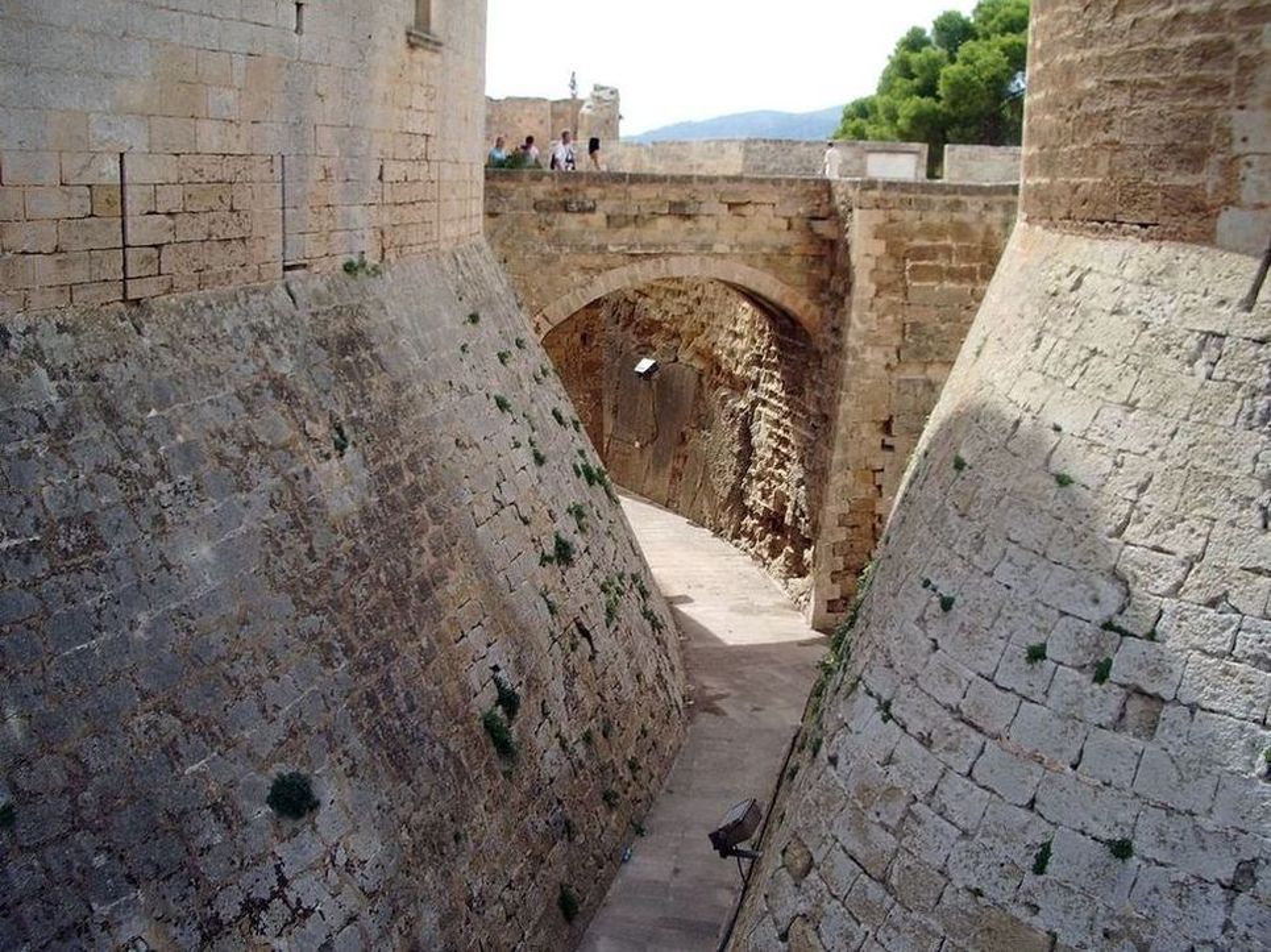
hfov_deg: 52.6
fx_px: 1285
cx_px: 636
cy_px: 476
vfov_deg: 40.7
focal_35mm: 35
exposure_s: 1/200
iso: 50
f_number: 4.3
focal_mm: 5.8
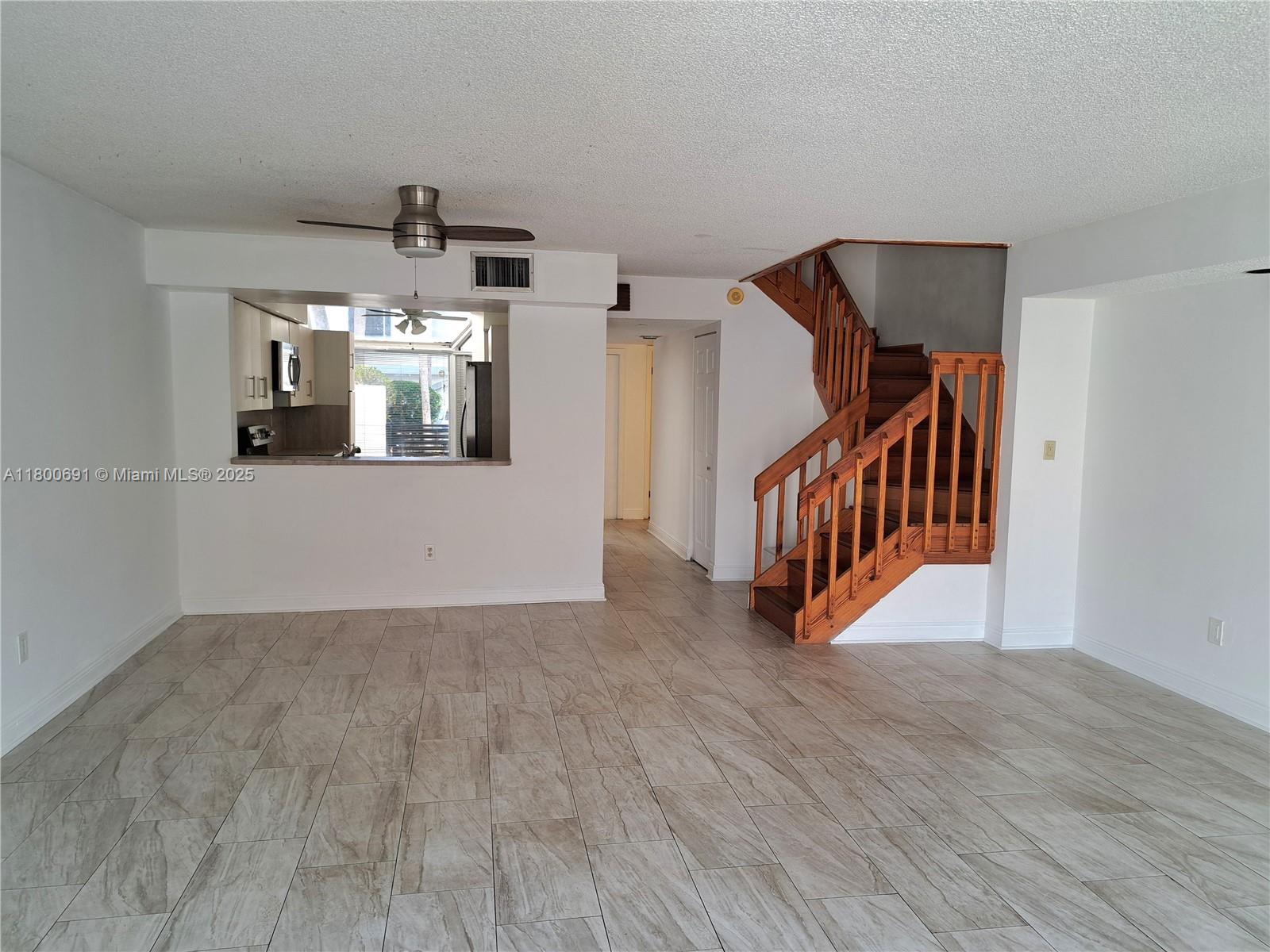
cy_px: 476
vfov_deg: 56.8
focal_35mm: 24
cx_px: 635
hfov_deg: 71.6
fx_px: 881
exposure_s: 1/60.2
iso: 50
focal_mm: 5.23
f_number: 1.8
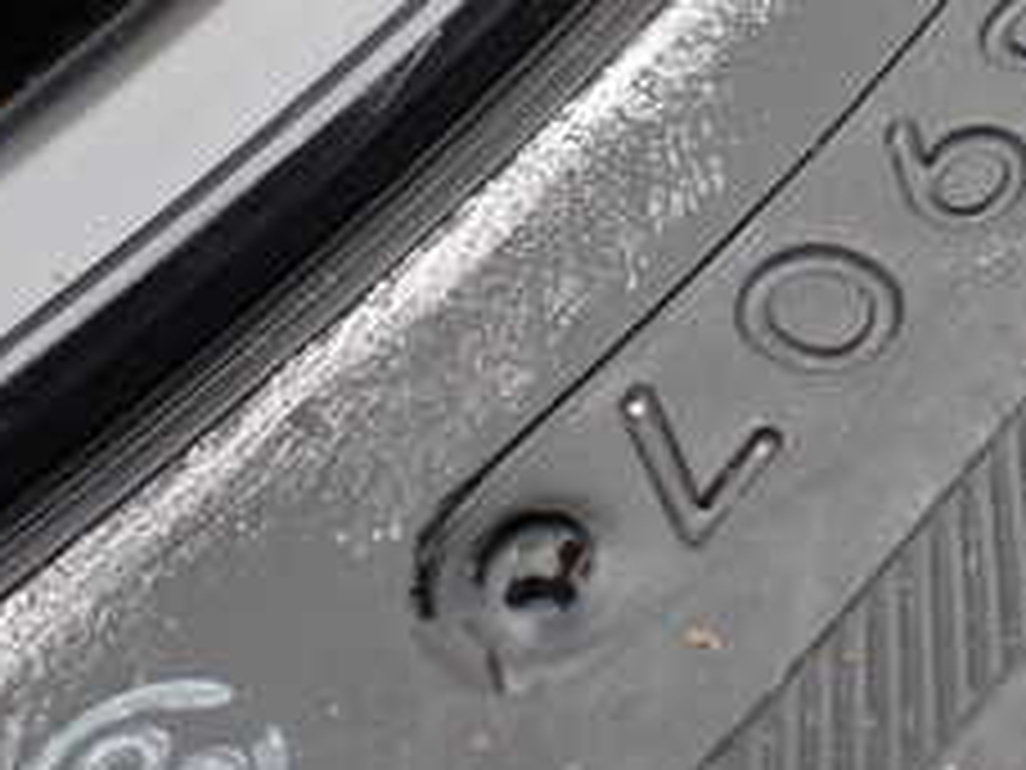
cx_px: 932
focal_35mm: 79
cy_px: 5
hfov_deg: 24.0
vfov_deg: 18.2
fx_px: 2342
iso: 250
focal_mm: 5.4
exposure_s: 1/125
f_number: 2.3
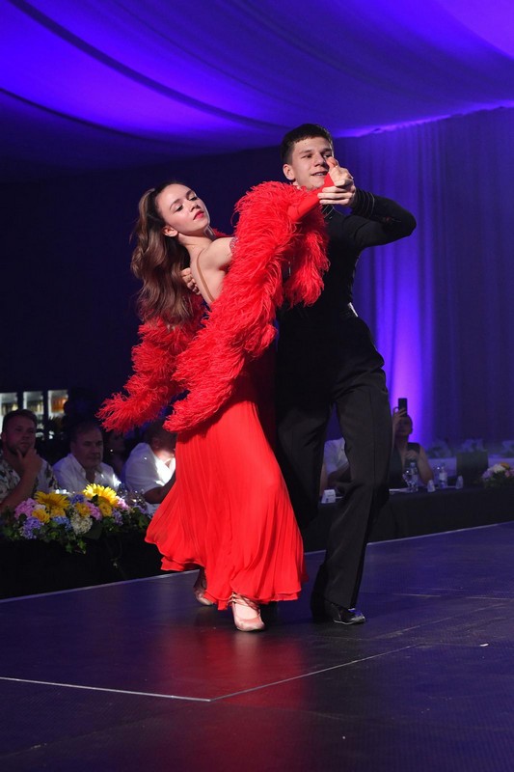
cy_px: 386
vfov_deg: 39.6
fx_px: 1071
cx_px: 257
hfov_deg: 27.0
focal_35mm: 50
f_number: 5
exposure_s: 1/320
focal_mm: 50
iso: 1600
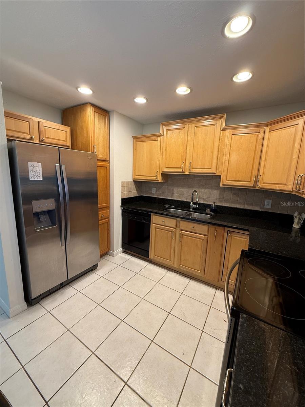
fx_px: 164
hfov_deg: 85.7
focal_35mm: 14
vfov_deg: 102.1
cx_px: 152
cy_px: 204
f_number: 2.2
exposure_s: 1/60
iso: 160
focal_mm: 2.22
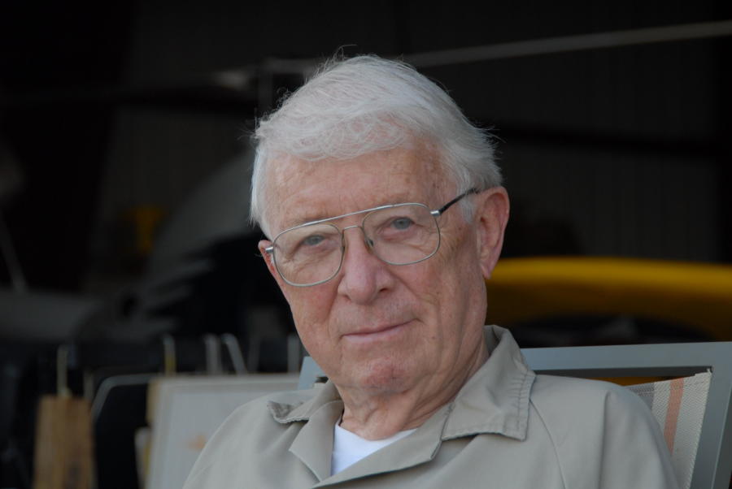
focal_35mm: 135
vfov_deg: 10.2
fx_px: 2748
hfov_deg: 15.2
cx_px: 366
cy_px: 244
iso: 180
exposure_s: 1/60
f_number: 5.6
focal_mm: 90
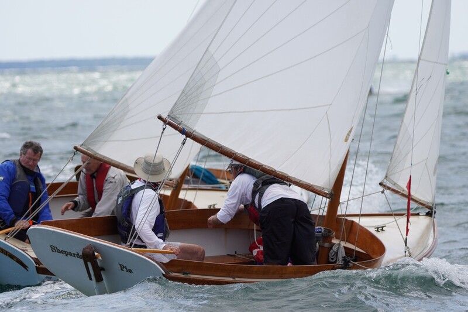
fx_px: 4913
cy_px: 156
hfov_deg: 5.5
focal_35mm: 378
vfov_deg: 3.6
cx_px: 234
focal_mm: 252
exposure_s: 1/1250
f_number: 5.6
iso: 250
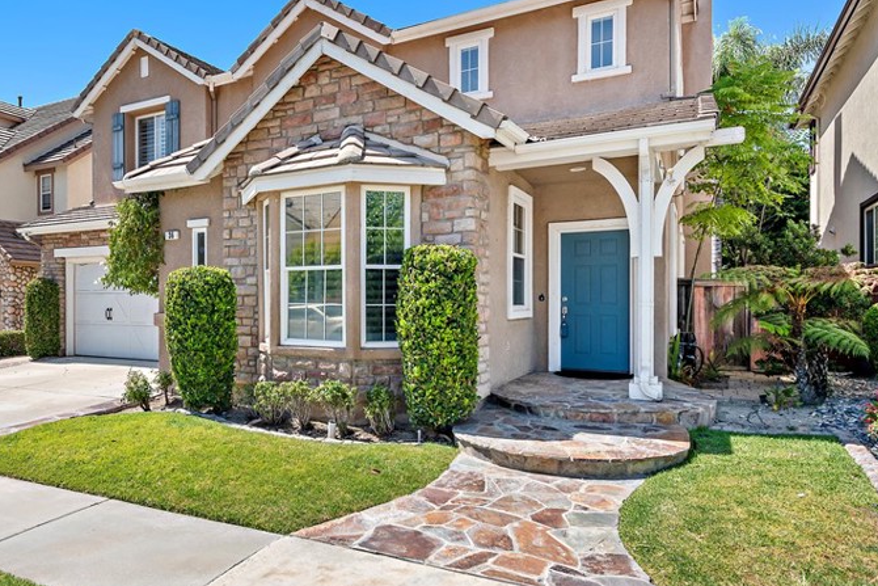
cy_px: 298
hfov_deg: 67.4
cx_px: 290
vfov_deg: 49.6
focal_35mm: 26
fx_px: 634
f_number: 7.1
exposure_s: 1/500
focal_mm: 17
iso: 125
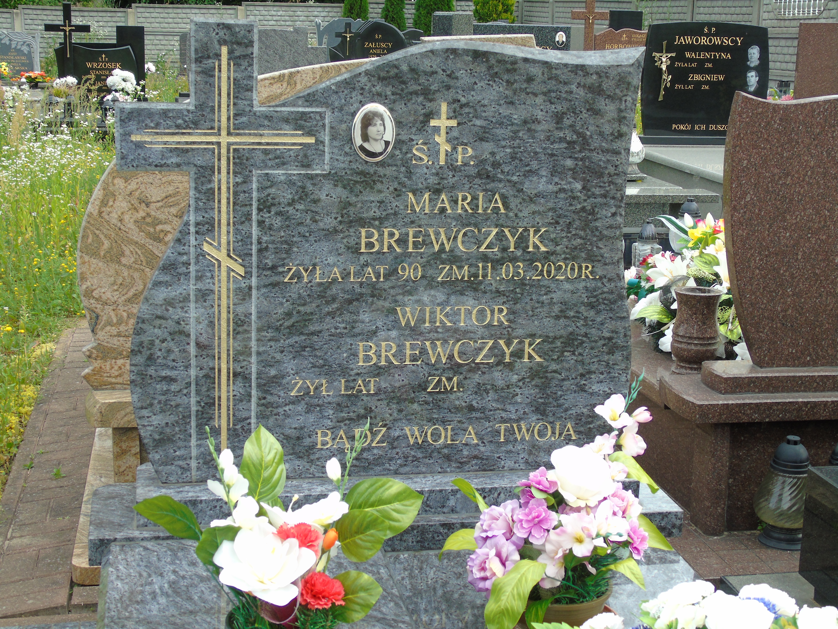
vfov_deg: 27.0
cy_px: 314
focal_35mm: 54
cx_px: 419
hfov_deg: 35.5
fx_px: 1307
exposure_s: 1/160
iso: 80
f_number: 4.3
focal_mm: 9.6
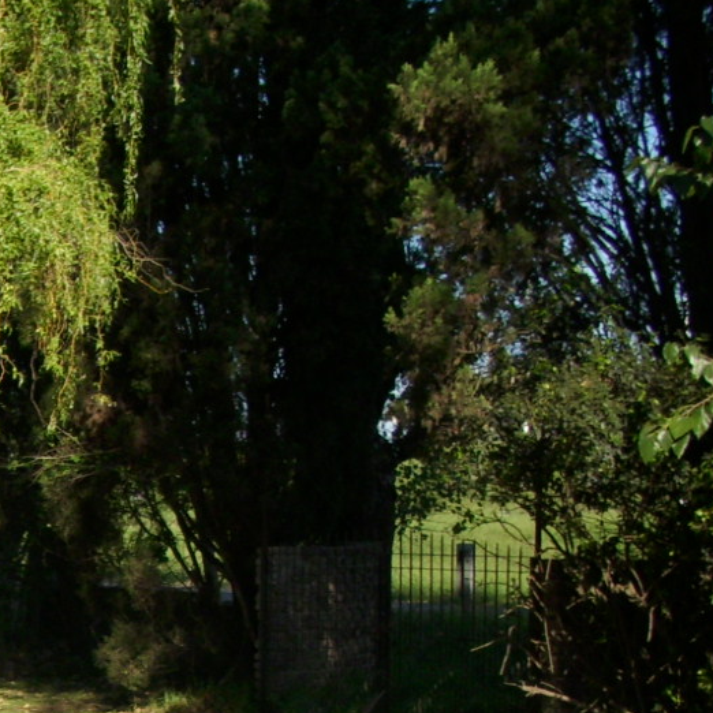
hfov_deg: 19.1
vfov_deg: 20.1
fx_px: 1957
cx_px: -210
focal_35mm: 84
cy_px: 676
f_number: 5.6
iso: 50
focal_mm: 6.2
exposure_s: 1/218
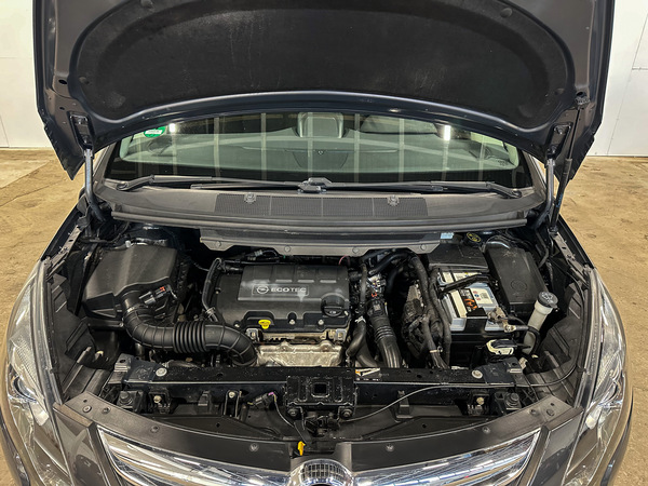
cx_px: 324
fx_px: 449
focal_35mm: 24
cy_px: 243
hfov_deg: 71.6
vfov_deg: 56.8
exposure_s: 1/33
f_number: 1.78
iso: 800
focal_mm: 6.86
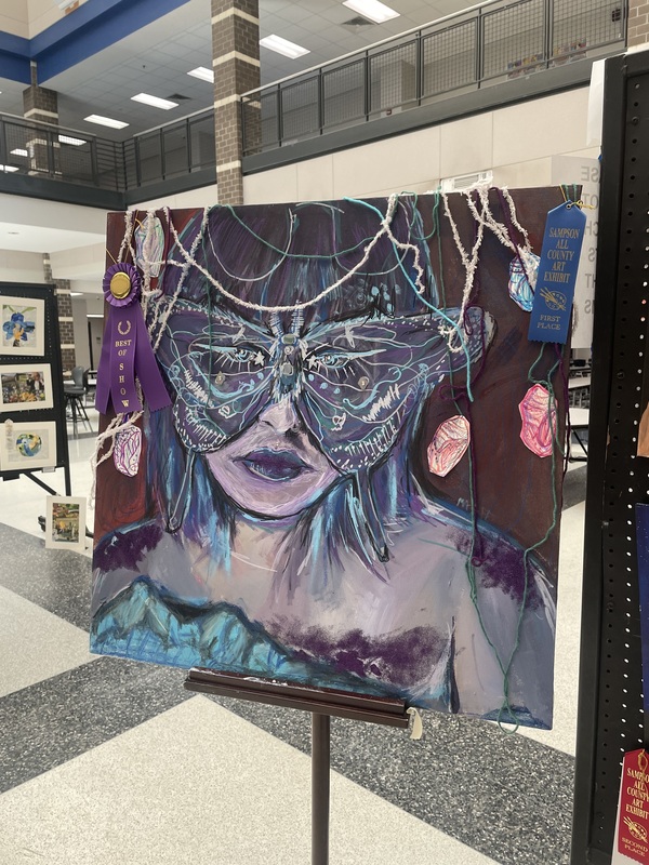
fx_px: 650
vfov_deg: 67.3
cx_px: 324
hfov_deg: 53.1
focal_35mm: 26
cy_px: 432
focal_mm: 4.2
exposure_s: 1/120
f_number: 1.6
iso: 125
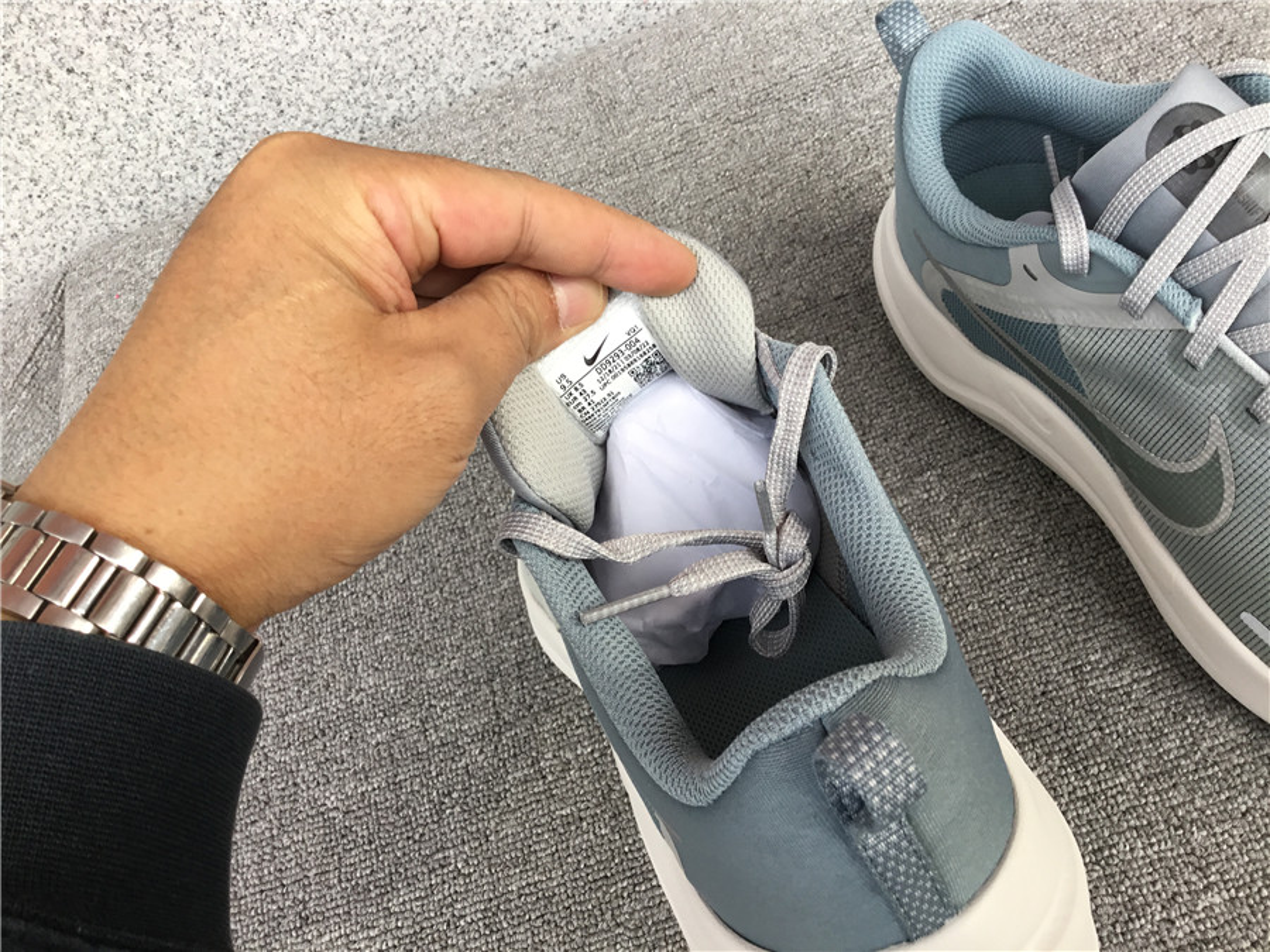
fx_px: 1137
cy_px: 476
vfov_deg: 45.4
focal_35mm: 31
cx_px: 635
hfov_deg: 58.4
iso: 32
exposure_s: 1/100
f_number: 2.4
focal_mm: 3.3
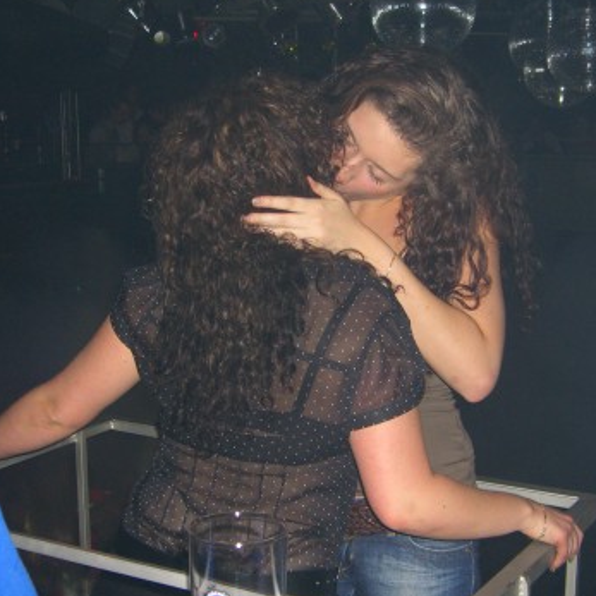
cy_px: 335
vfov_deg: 29.5
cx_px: 318
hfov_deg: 29.5
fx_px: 1130
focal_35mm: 58
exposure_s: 1/60
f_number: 2.8
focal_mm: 7.9
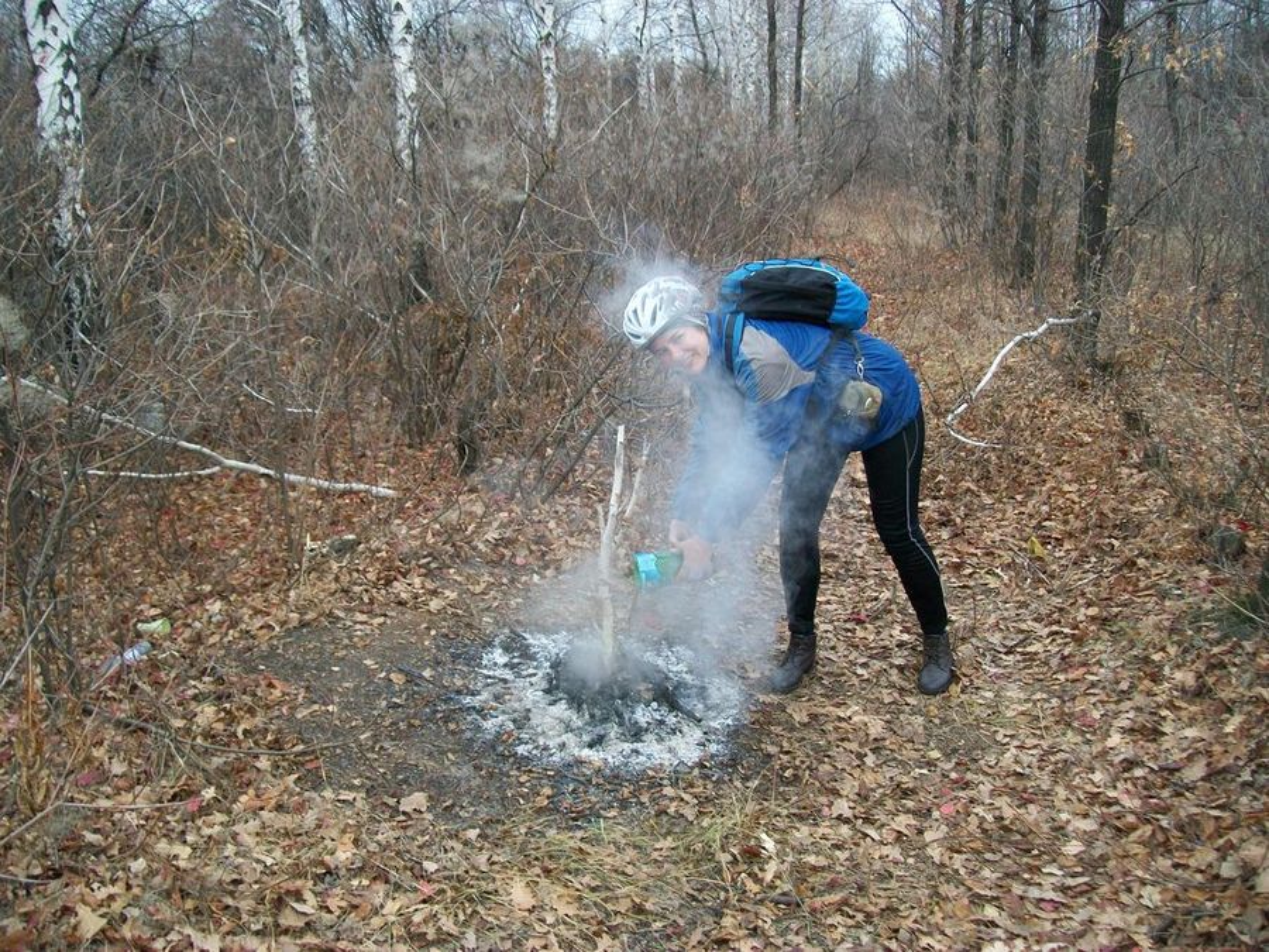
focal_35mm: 34
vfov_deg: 41.8
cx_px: 634
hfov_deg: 54.0
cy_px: 476
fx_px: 1246
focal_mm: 6.1
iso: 64
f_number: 2.7
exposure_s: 1/80
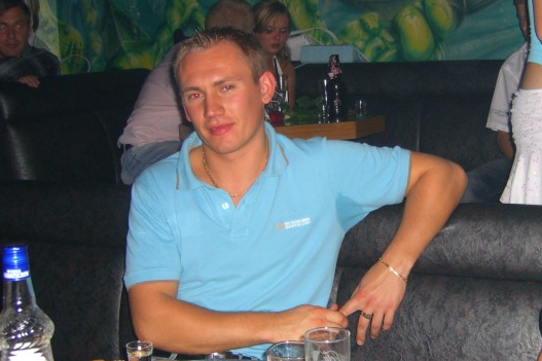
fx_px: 903
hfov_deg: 32.9
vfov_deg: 22.5
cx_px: 397
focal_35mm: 60
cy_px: 228
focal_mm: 7.9
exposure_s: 1/60
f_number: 2.8
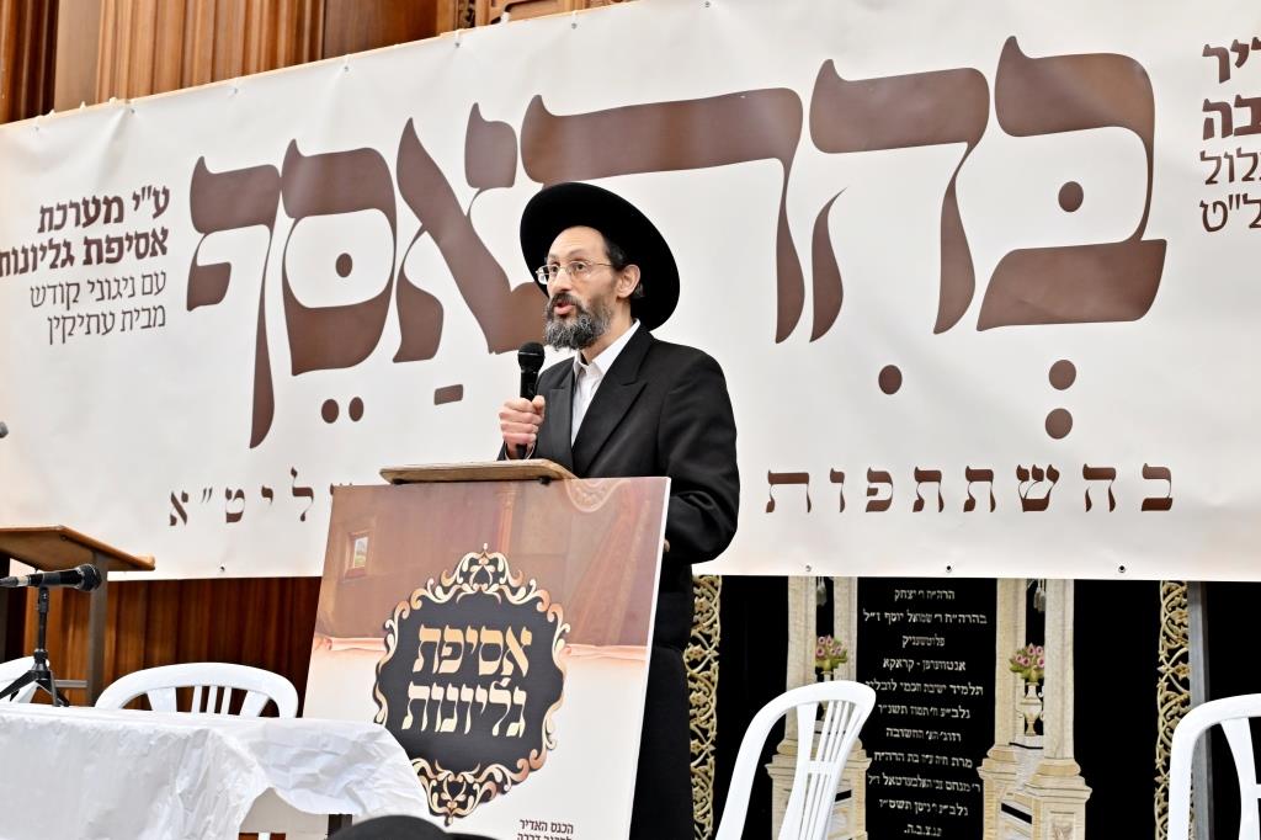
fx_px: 2311
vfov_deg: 20.6
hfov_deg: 30.5
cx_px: 630
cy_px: 420
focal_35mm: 66
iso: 800
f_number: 4
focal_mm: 44
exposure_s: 1/160
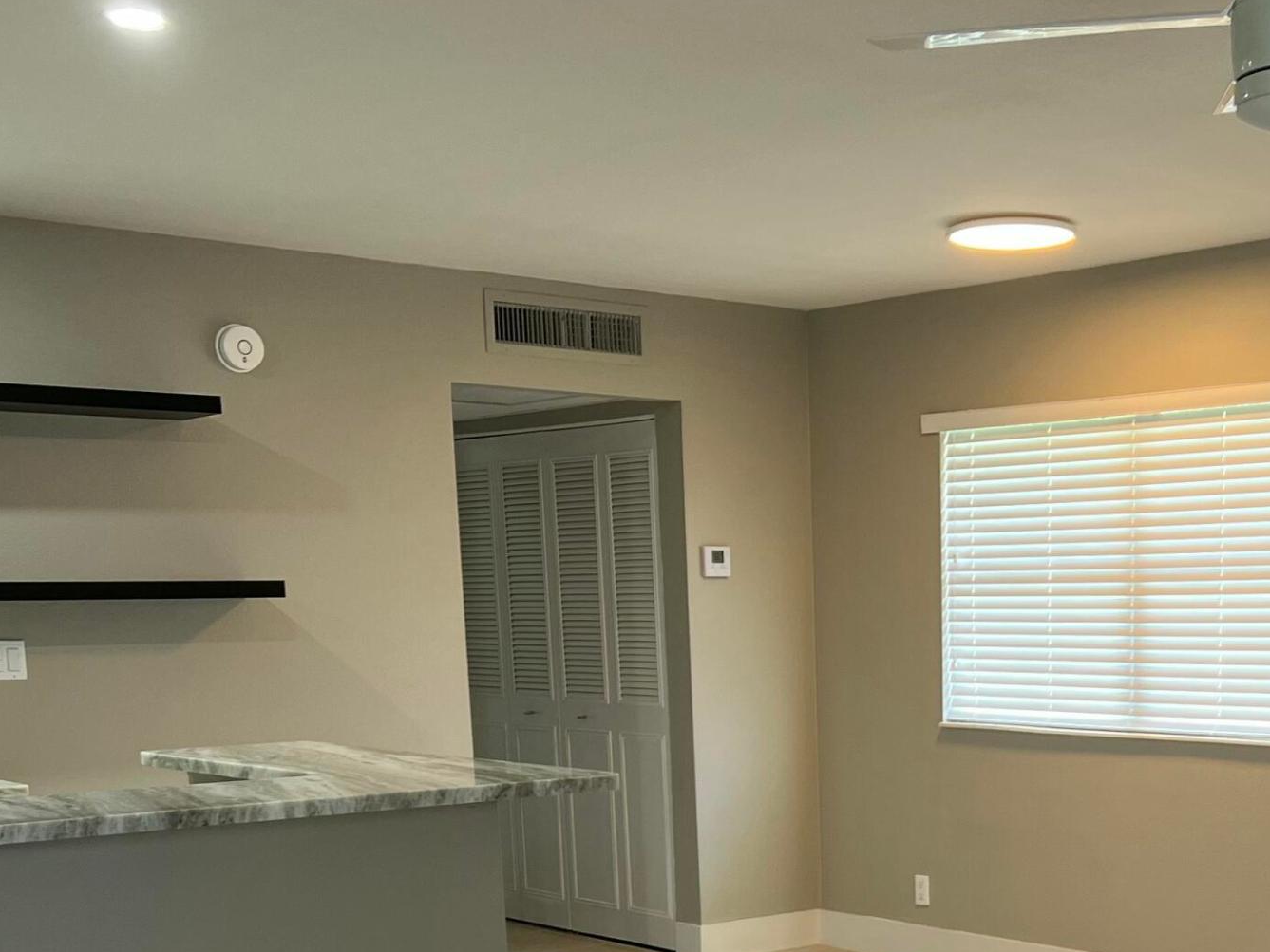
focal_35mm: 56
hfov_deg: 33.6
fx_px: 2055
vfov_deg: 24.7
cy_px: 985
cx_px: 954
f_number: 1.5
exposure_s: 1/60
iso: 64
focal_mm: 5.7
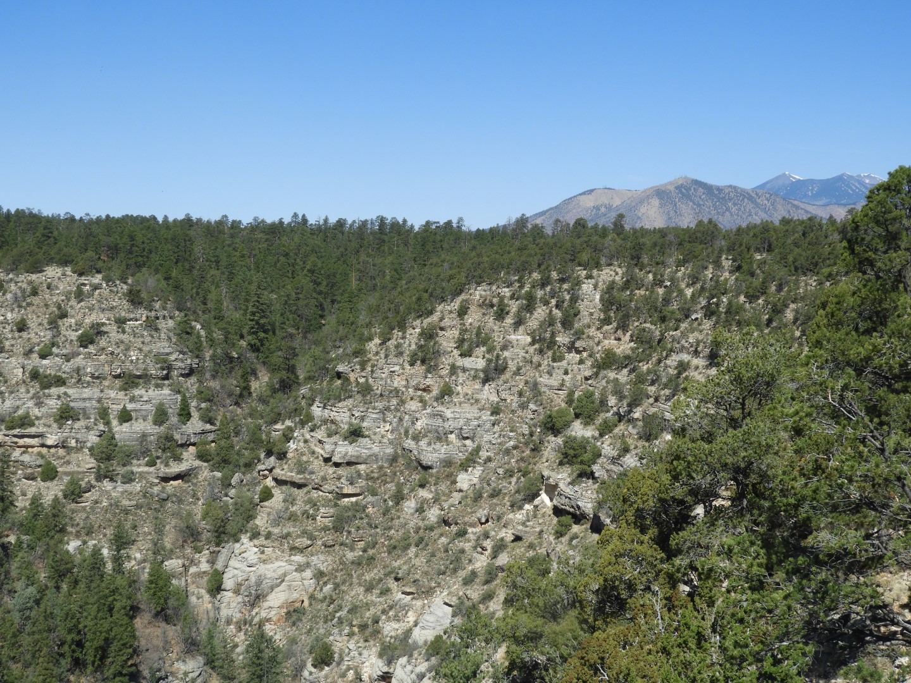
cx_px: 456
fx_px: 1316
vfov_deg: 29.1
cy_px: 342
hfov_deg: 38.2
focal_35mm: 50
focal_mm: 9
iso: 100
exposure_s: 1/800
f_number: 4
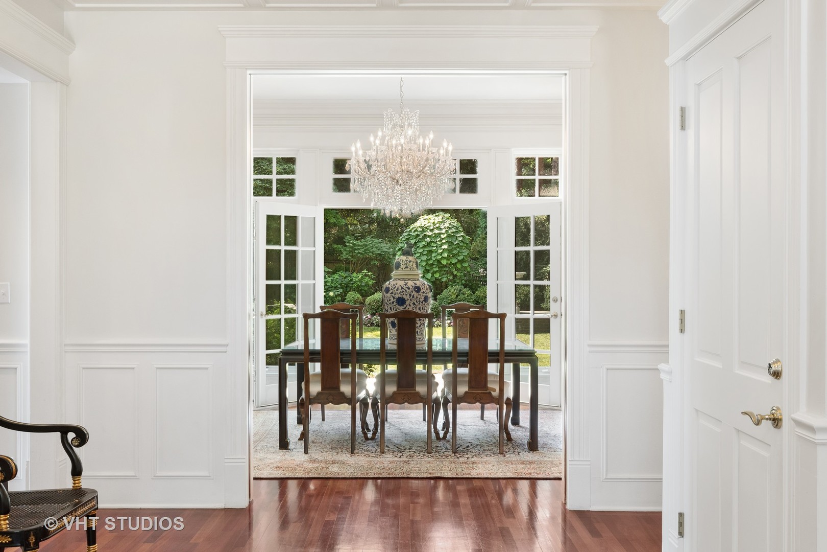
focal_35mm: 36
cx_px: 414
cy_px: 276
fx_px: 827
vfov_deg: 36.9
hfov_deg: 53.1
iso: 200
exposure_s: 1/1.67
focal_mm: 24
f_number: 11
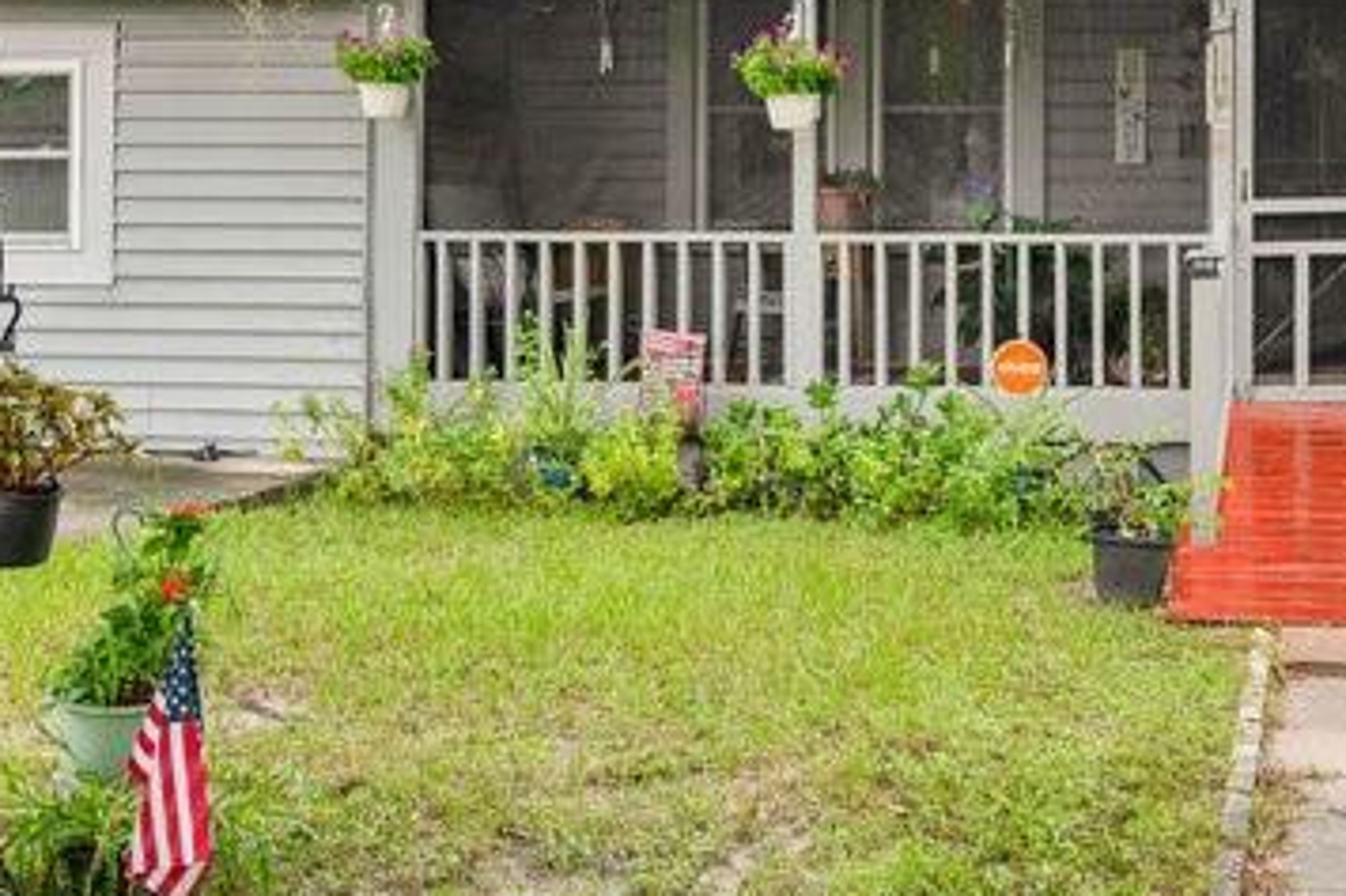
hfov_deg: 33.4
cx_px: 964
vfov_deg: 22.6
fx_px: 2205
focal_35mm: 59
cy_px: 149
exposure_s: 1/50
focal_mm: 21
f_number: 7.1
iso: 125
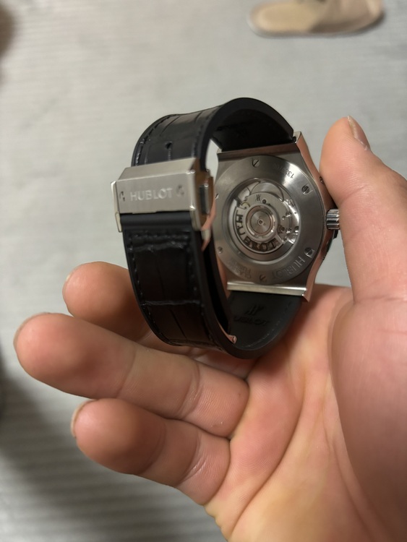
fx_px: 407
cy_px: 271
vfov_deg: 67.3
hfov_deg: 53.1
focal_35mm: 26
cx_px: 204
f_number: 1.6
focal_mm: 5.96
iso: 500
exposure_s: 1/30
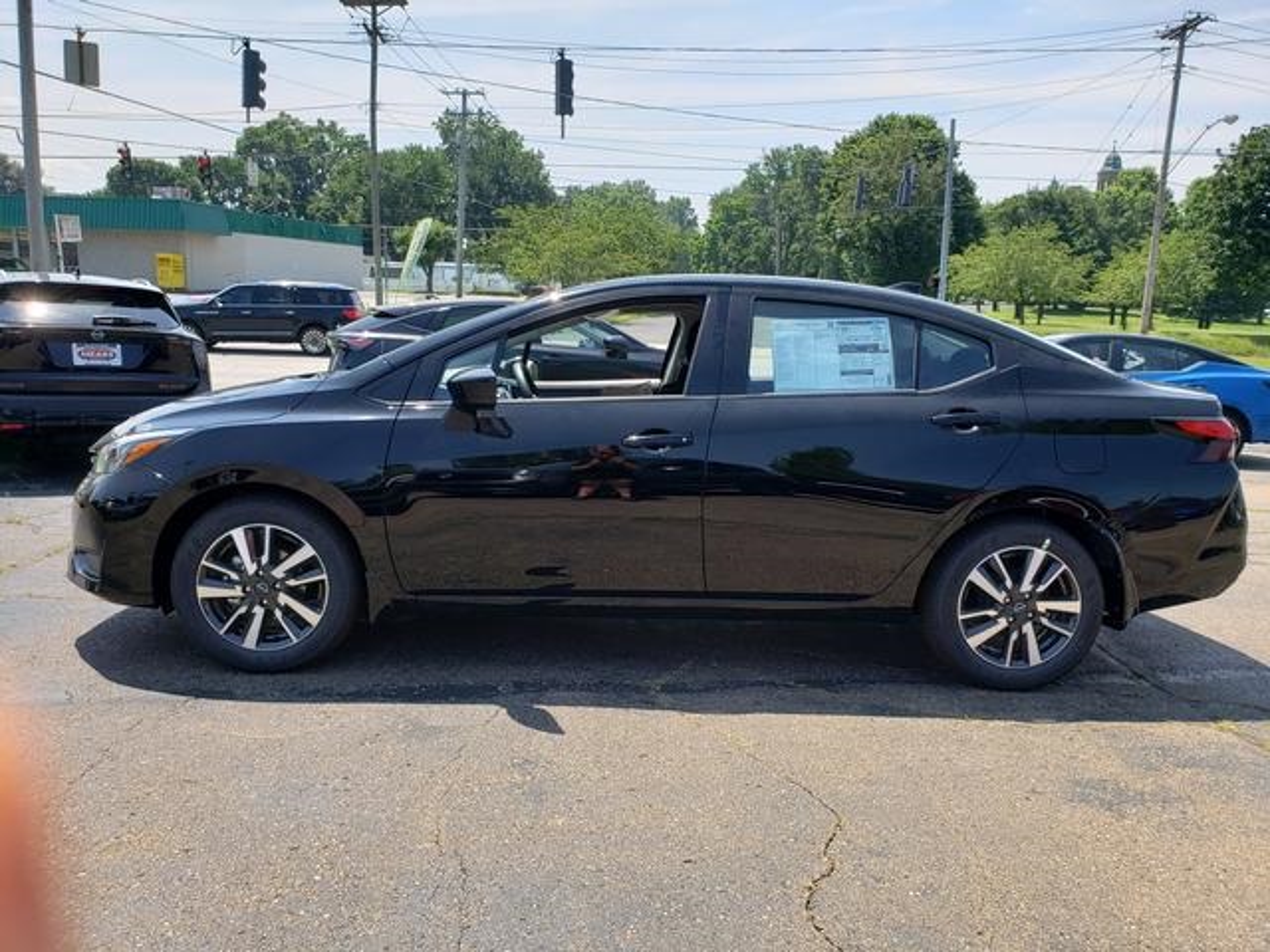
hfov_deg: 67.3
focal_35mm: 26
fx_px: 954
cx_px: 635
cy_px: 476
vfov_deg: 53.1
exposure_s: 1/1030
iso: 50
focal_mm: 4.3
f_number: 2.4
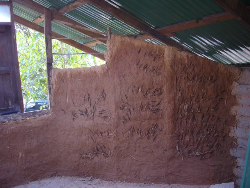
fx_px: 253
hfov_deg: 52.6
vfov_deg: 40.7
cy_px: 94
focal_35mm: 35
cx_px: 125
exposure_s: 1/80
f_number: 2.8
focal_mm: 5.8
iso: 100
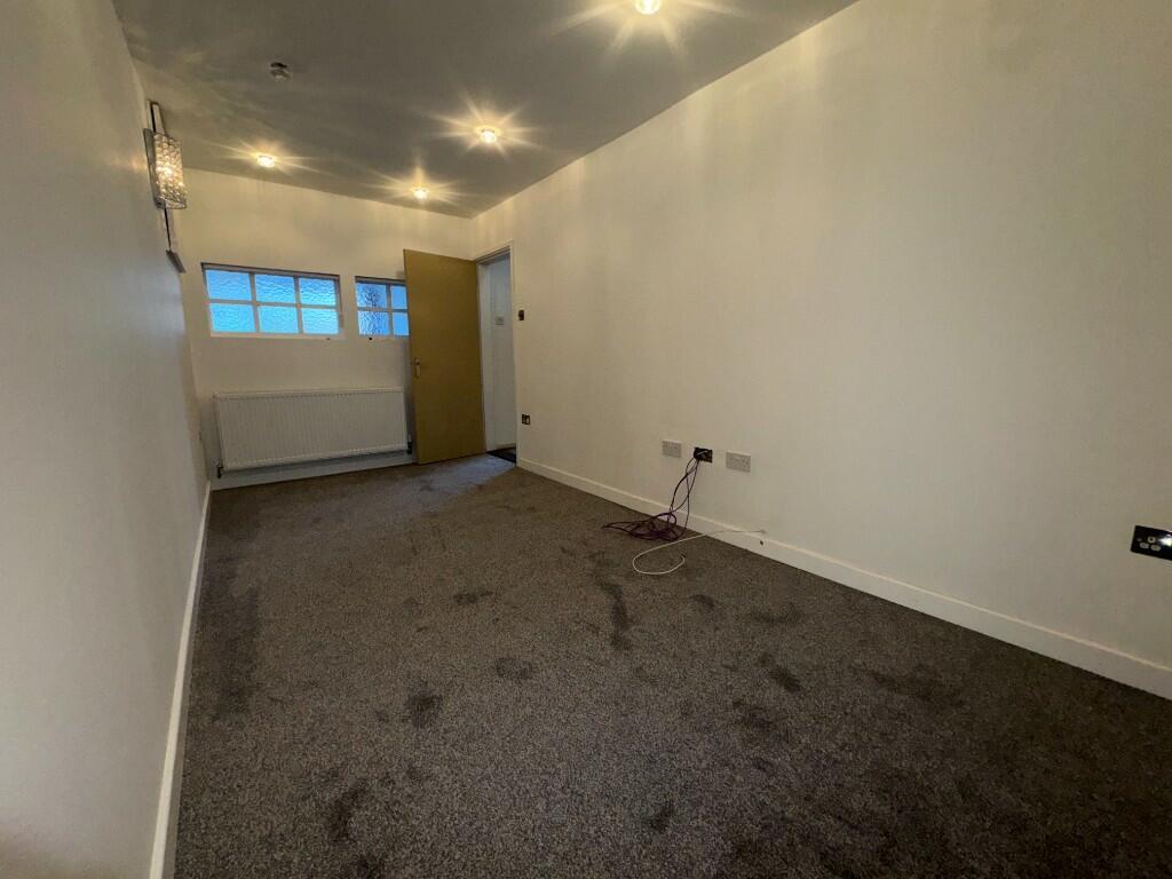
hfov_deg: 102.1
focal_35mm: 14
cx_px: 586
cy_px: 440
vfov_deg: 85.7
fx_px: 474
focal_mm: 2.22
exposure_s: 1/50
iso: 125
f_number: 2.2
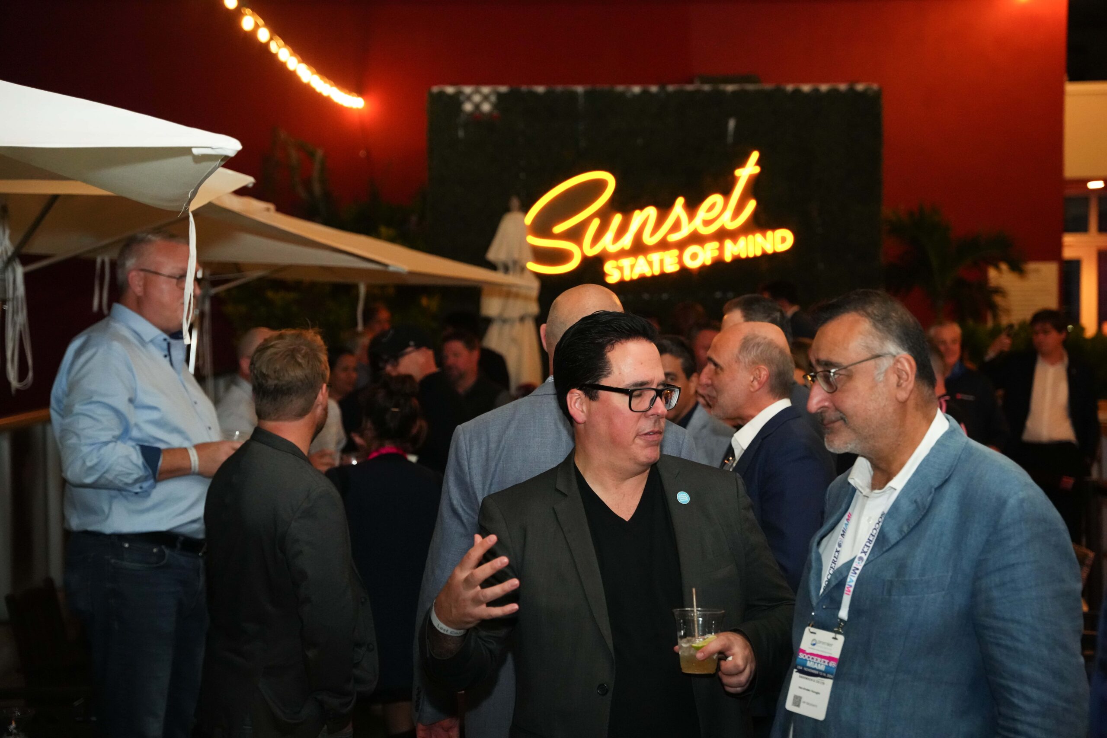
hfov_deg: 32.4
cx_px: 554
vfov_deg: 21.9
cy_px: 369
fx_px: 1906
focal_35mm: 62
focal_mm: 62
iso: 5000
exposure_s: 1/160
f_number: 3.5
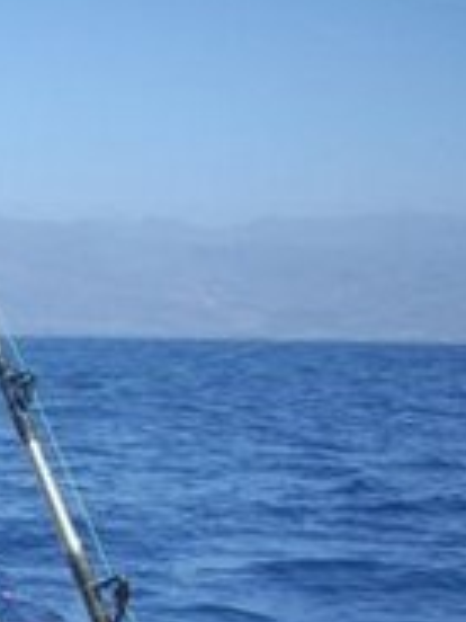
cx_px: -250
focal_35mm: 127
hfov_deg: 11.2
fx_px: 2280
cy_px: 774
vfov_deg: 14.9
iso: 64
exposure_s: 1/229
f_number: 5.6
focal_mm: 6.2
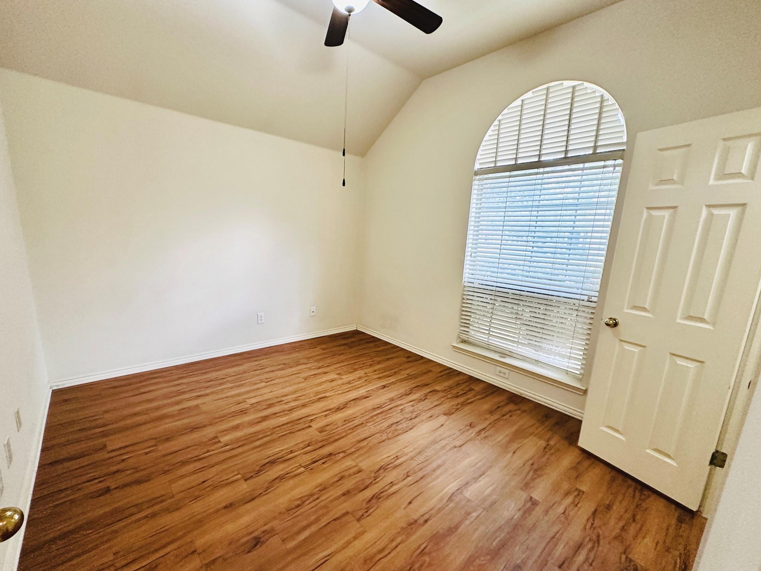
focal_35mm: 15
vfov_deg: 81.7
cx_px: 362
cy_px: 298
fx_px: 330
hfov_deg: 98.1
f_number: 2.2
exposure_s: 1/60
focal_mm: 2.22
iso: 320
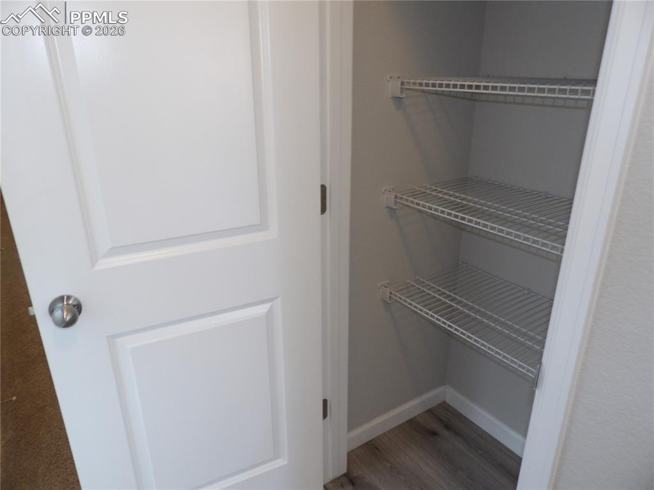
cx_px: 327
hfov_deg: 71.6
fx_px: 453
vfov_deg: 56.8
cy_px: 245
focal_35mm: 24
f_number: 2.8
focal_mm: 4.3
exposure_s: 1/33
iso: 200
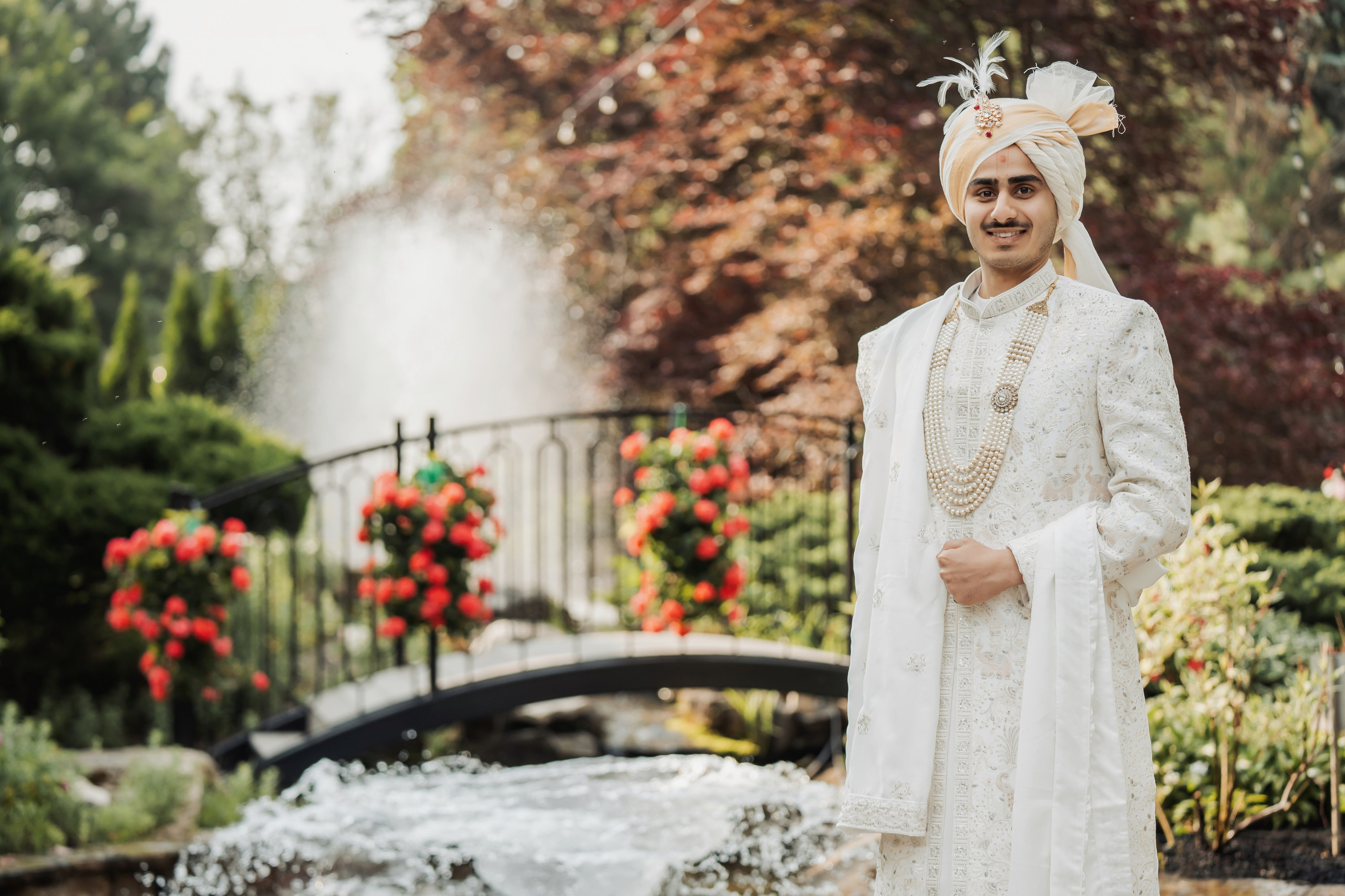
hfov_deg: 28.8
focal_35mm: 70
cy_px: 448
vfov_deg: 19.5
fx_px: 2615
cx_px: 672
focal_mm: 70
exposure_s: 1/1000
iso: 400
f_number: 2.8
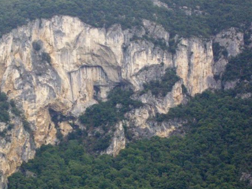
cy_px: 117
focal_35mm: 182
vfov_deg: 8.2
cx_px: 68
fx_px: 1325
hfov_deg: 10.8
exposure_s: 1/250
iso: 320
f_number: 4.8
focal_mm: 18
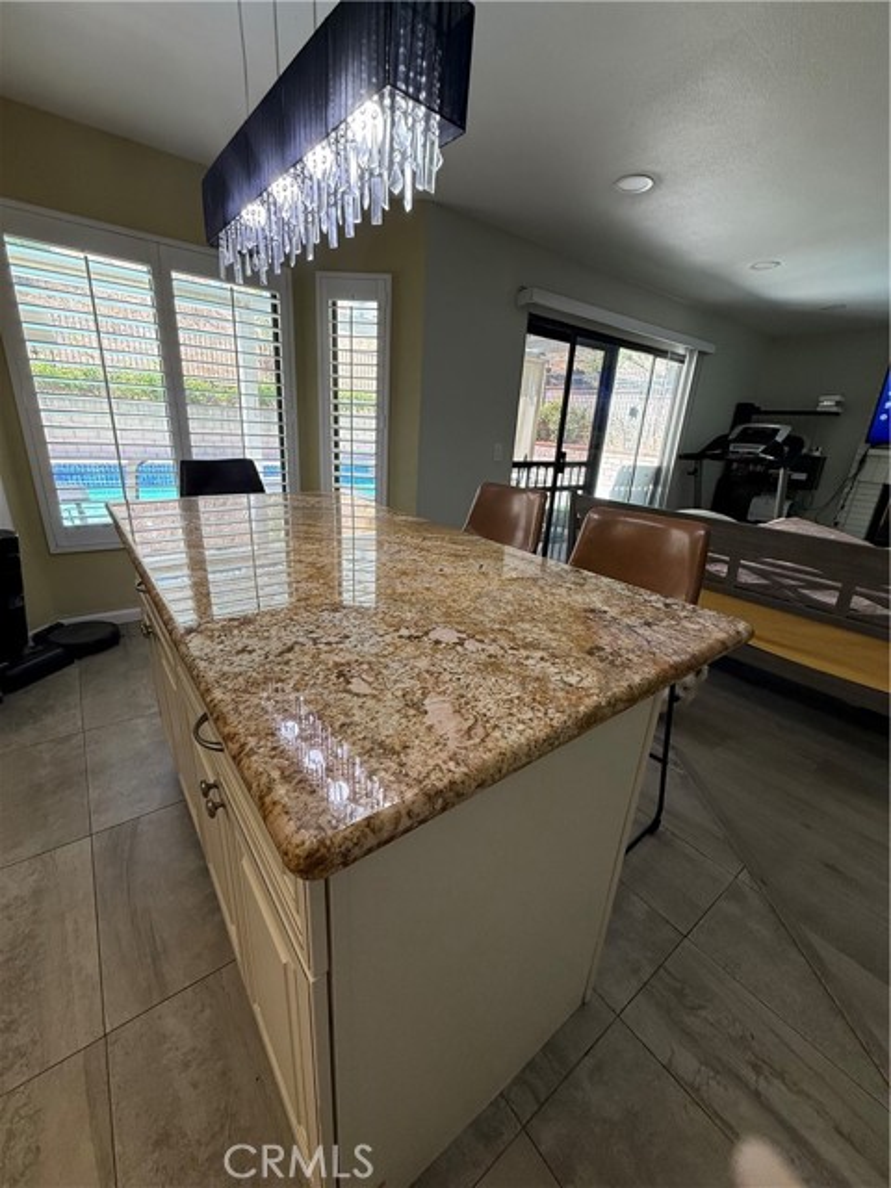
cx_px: 446
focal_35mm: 14
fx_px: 480
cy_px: 594
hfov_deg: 85.7
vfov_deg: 102.1
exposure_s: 1/120
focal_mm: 2.22
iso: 160
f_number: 2.2
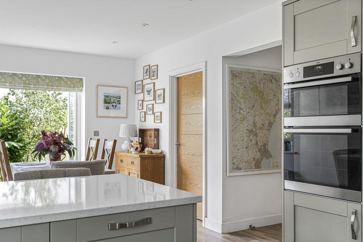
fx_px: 353
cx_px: 182
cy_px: 121
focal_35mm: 35
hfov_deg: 54.4
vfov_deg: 37.8
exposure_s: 1/10
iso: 200
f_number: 8
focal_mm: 35
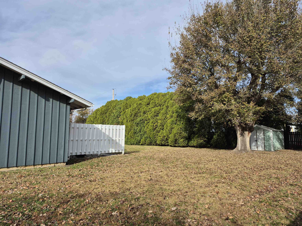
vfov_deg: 58.9
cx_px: 151
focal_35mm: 23
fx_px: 201
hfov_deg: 73.9
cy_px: 113
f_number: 1.8
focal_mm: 5.4
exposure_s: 1/1756
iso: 25
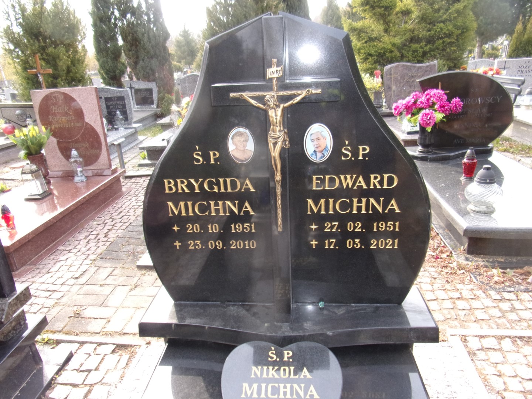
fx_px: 369
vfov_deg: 56.8
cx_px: 266
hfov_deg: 71.6
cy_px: 200
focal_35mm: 24
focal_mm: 4.3
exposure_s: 1/85
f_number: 3.3
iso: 80
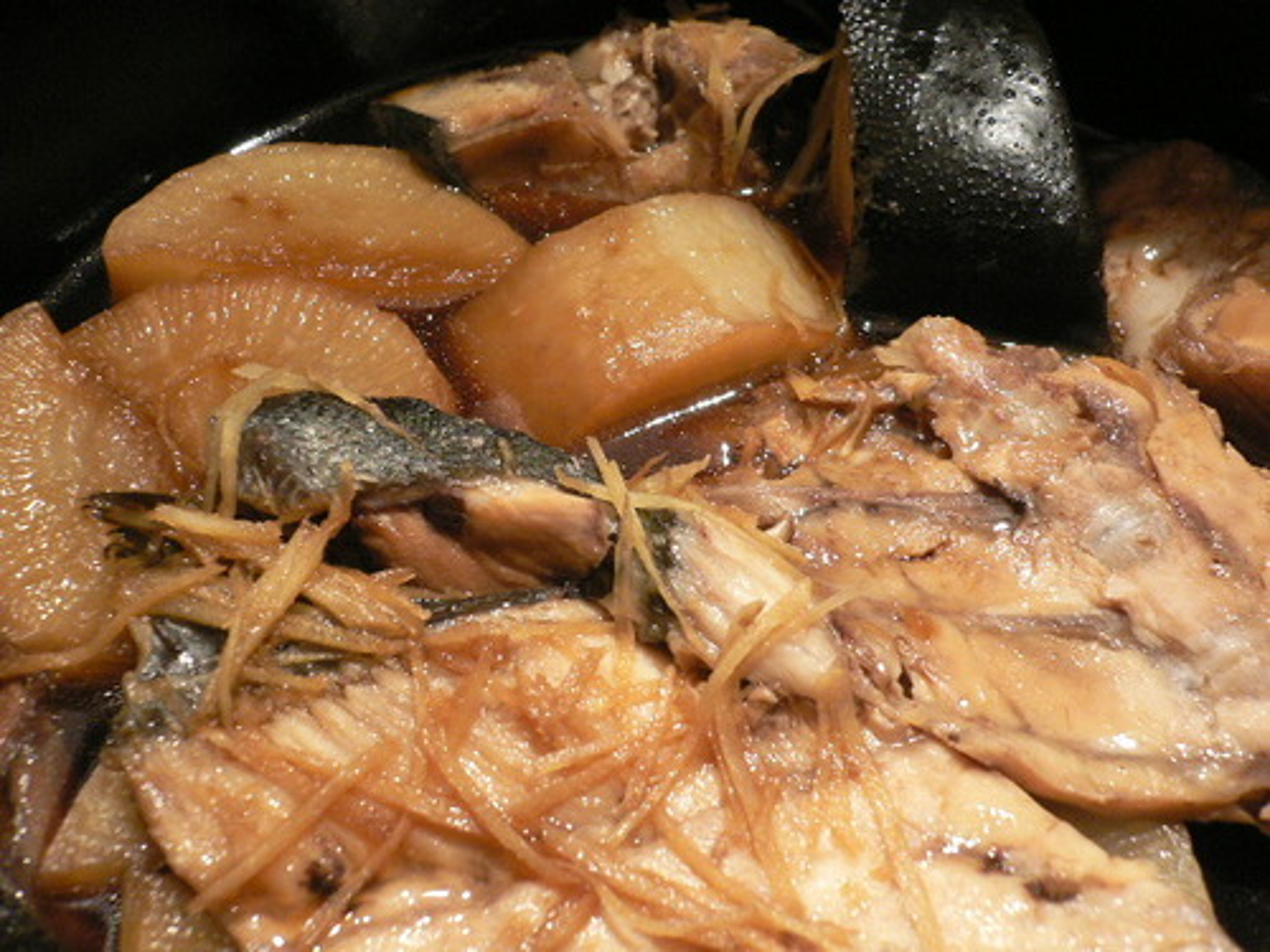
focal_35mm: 35
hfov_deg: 52.6
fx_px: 1284
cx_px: 635
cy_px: 476
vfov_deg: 40.7
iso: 200
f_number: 2.8
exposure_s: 1/8
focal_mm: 5.8
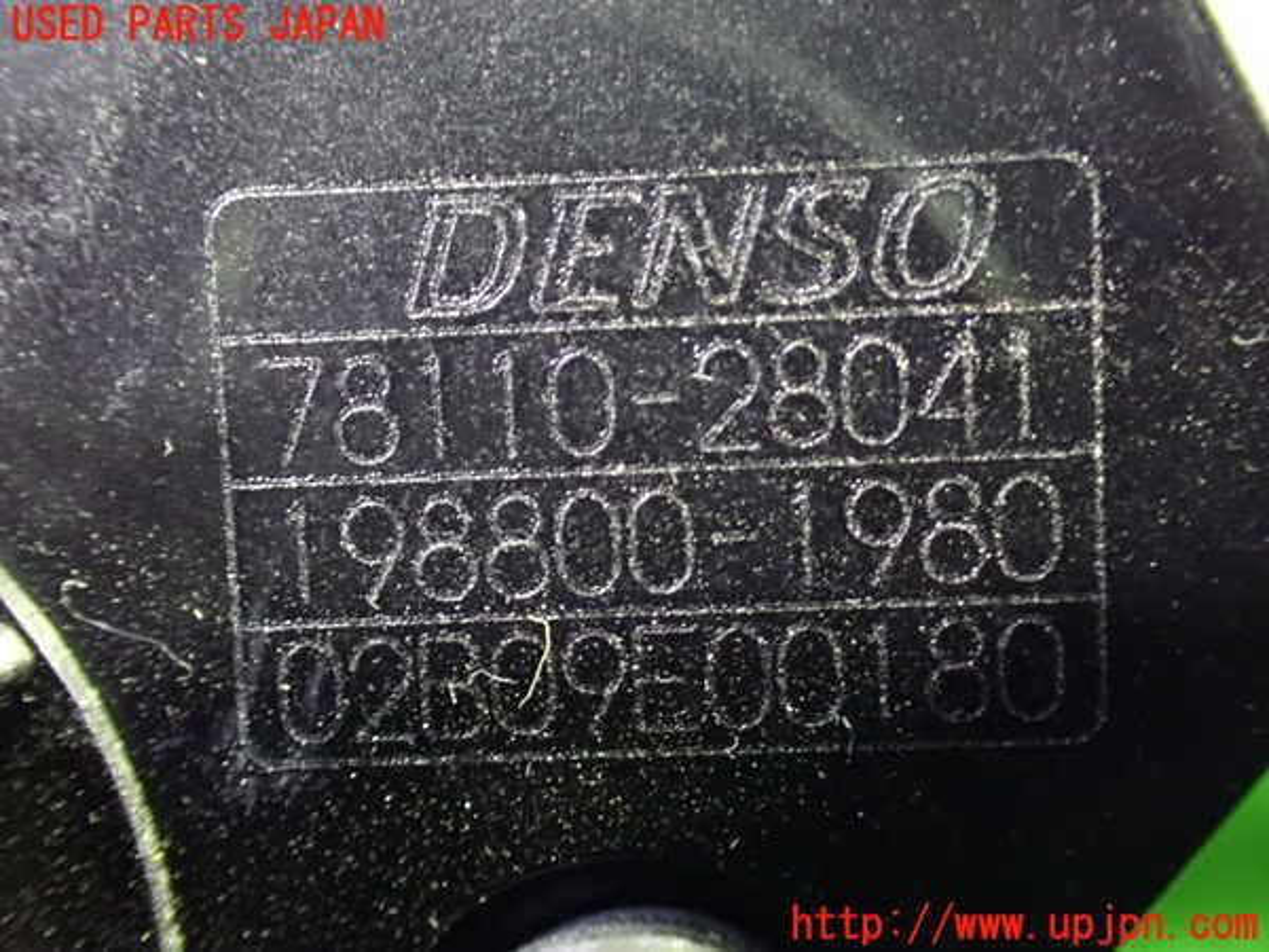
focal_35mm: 38
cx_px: 634
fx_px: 1393
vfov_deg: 37.7
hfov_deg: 49.0
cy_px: 476
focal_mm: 6.83
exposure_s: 1/8
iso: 1600
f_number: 2.7
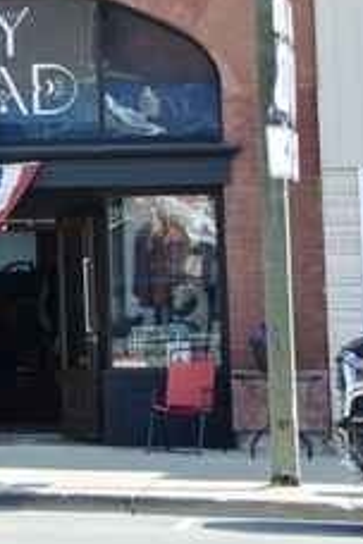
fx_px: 3055
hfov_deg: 6.7
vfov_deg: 10.0
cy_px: -146
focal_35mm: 202
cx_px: -124
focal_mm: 48
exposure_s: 1/125
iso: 100
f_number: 5.6
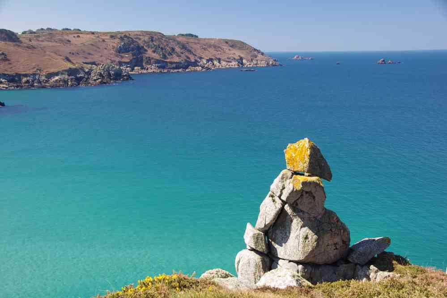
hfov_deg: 40.3
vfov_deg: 27.5
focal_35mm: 49
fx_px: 608
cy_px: 149
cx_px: 224
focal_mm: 32.5
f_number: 10
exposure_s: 1/60
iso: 200
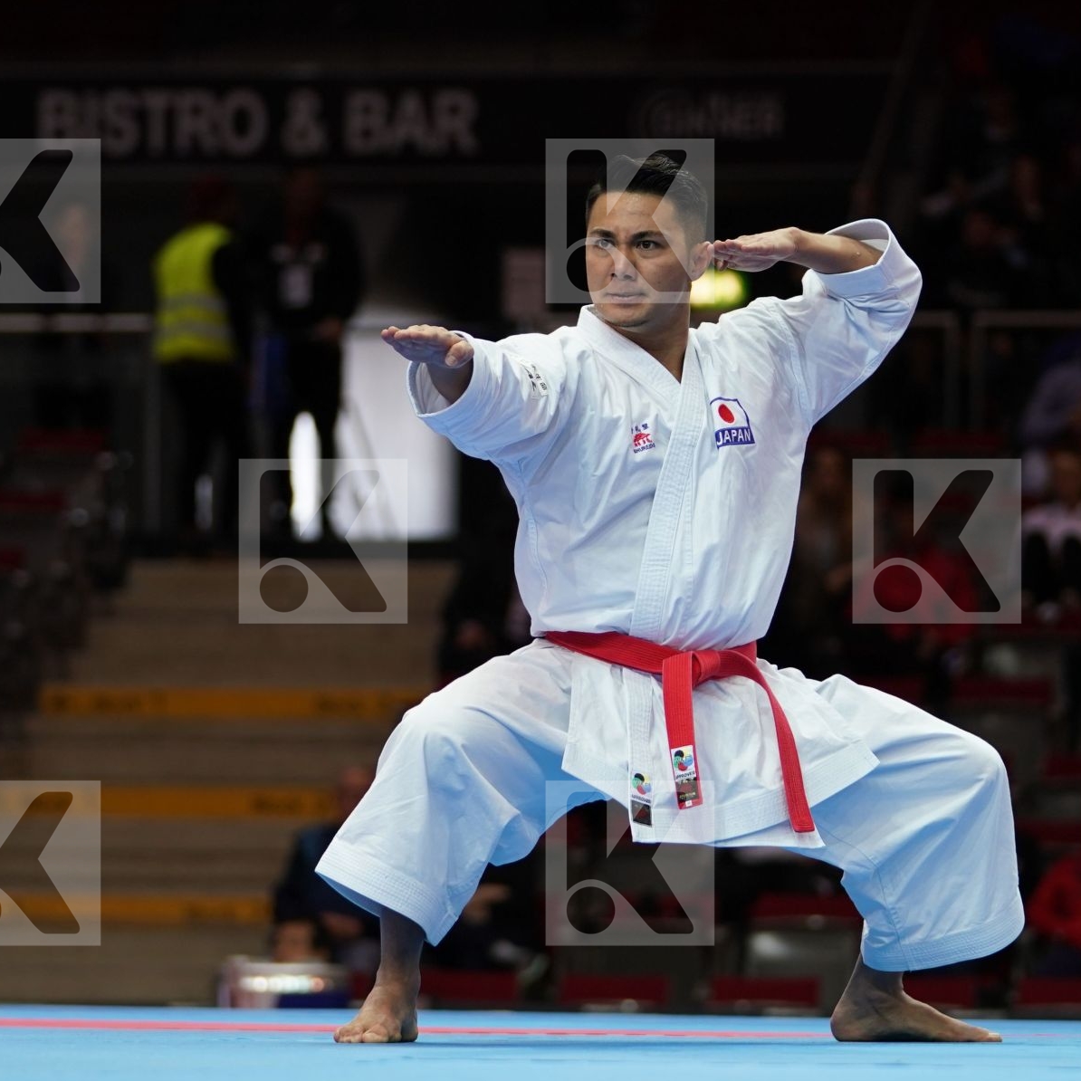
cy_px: 541
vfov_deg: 8.0
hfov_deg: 8.0
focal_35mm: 219
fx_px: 7737
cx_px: 630
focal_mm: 114
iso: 500
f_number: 2.8
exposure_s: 1/160
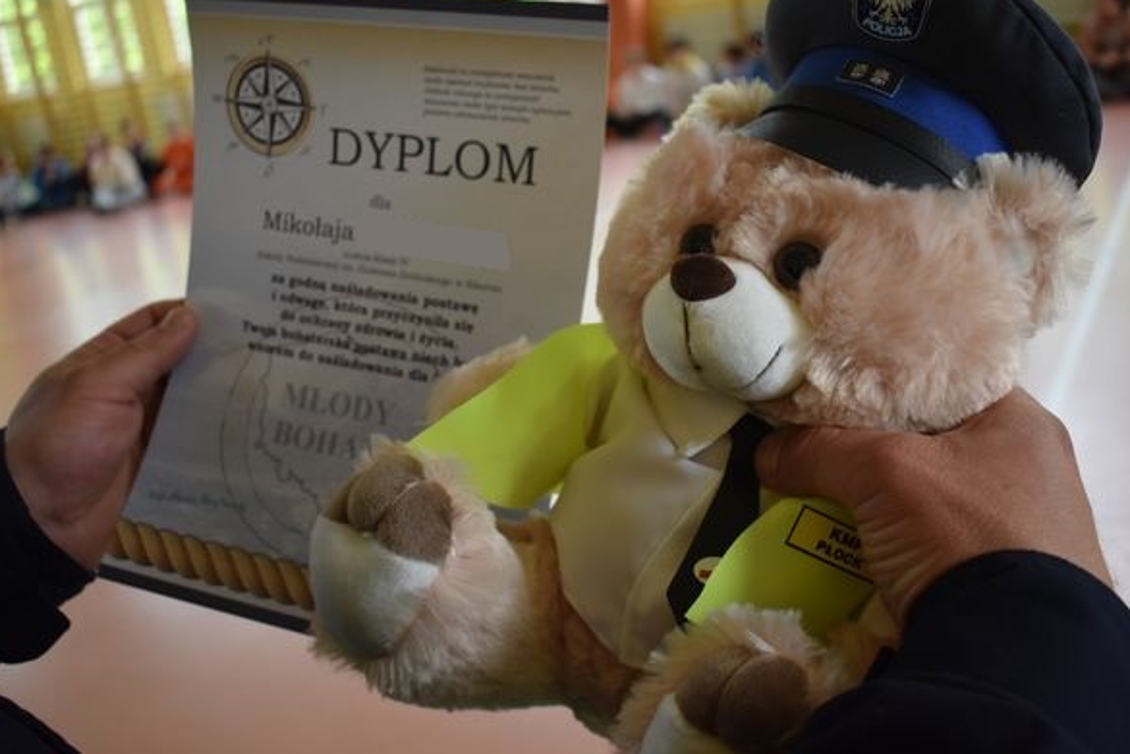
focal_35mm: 40
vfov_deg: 33.4
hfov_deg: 48.5
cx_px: 556
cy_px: 369
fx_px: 1255
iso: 800
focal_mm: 26
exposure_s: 1/200
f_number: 4
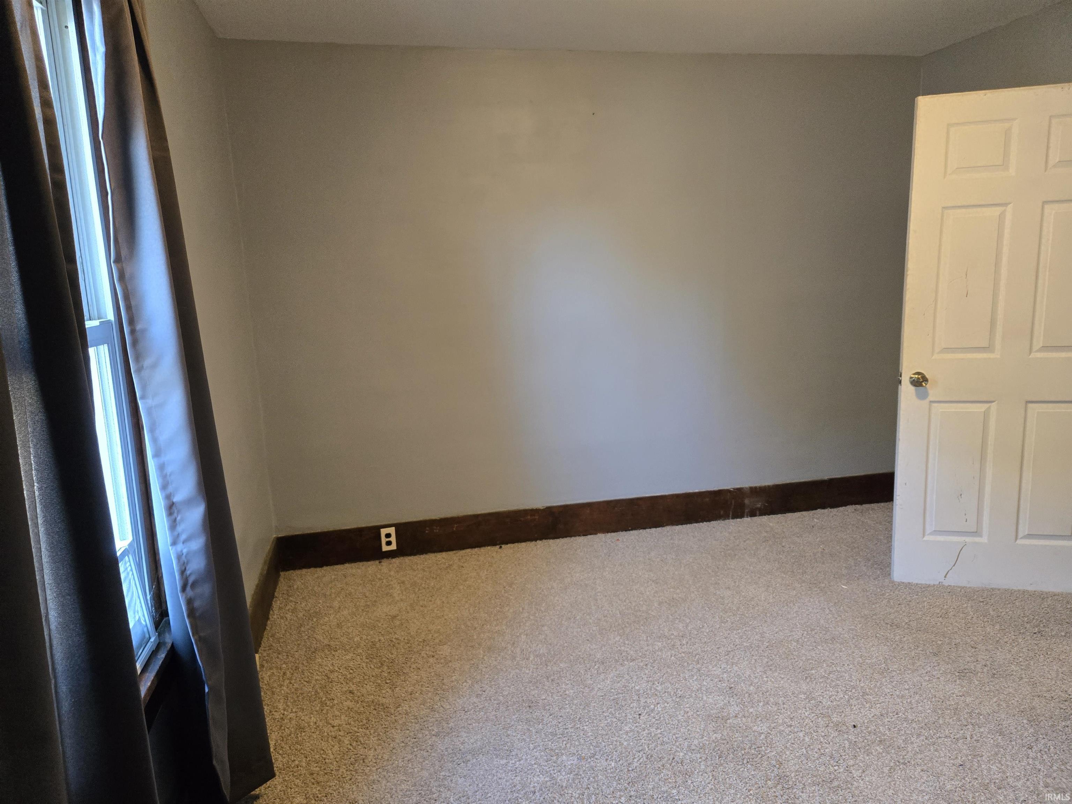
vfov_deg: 58.9
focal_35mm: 23
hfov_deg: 73.9
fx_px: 712
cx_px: 536
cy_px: 402
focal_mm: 5.4
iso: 800
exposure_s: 1/120
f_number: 1.8
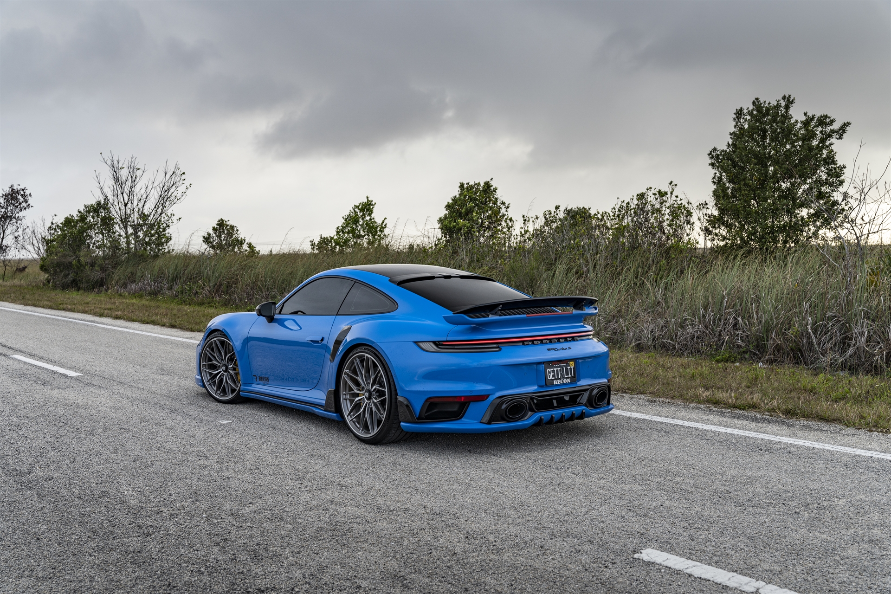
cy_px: 297
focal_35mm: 35
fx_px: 876
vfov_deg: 37.5
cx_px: 446
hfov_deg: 53.9
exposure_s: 1/125
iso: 125
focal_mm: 35.4
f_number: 4.5
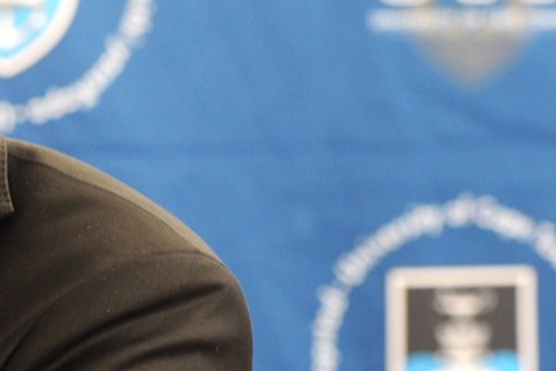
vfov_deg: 2.9
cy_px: 200
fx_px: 7274
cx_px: -431
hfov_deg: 4.3
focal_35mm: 471
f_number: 3.5
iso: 1250
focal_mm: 122
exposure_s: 1/50
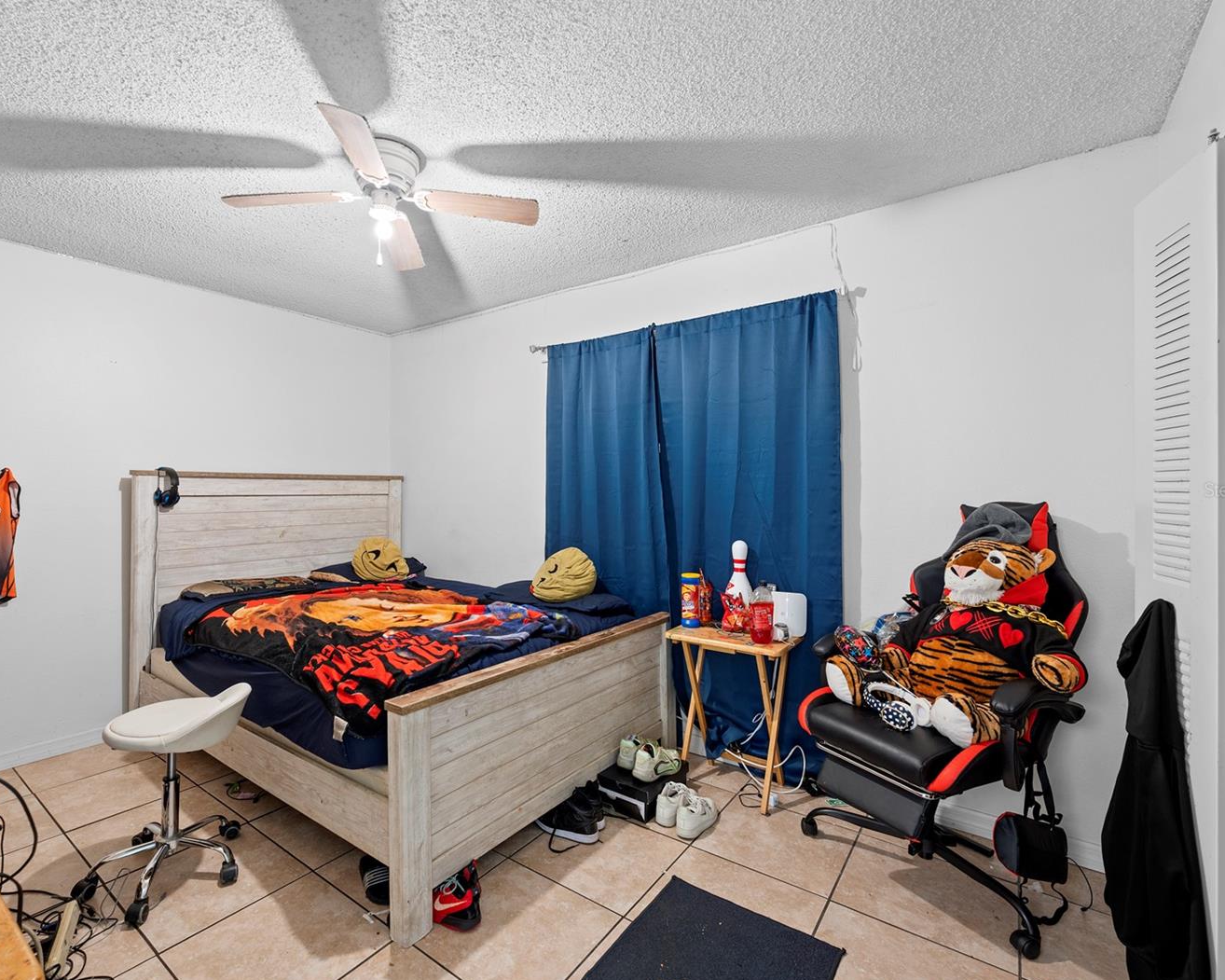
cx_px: 542
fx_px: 580
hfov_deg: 92.7
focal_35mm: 16
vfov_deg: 80.4
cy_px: 490
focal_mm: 14
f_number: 8
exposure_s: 10
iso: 64
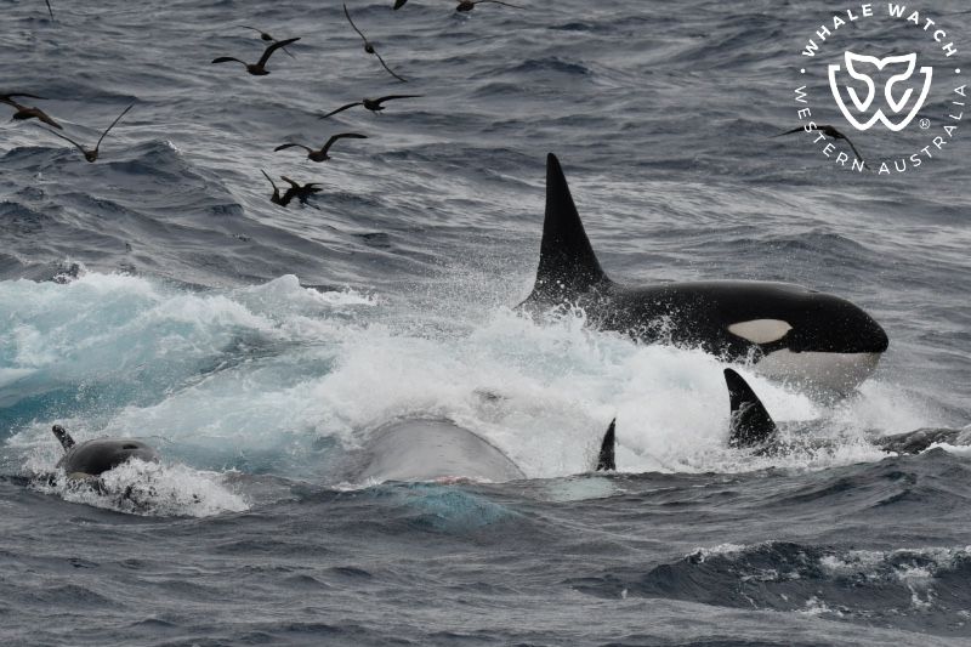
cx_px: 486
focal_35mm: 277
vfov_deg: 5.0
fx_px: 7469
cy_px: 324
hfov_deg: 7.4
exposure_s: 1/2000
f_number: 8
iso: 360
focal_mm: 185
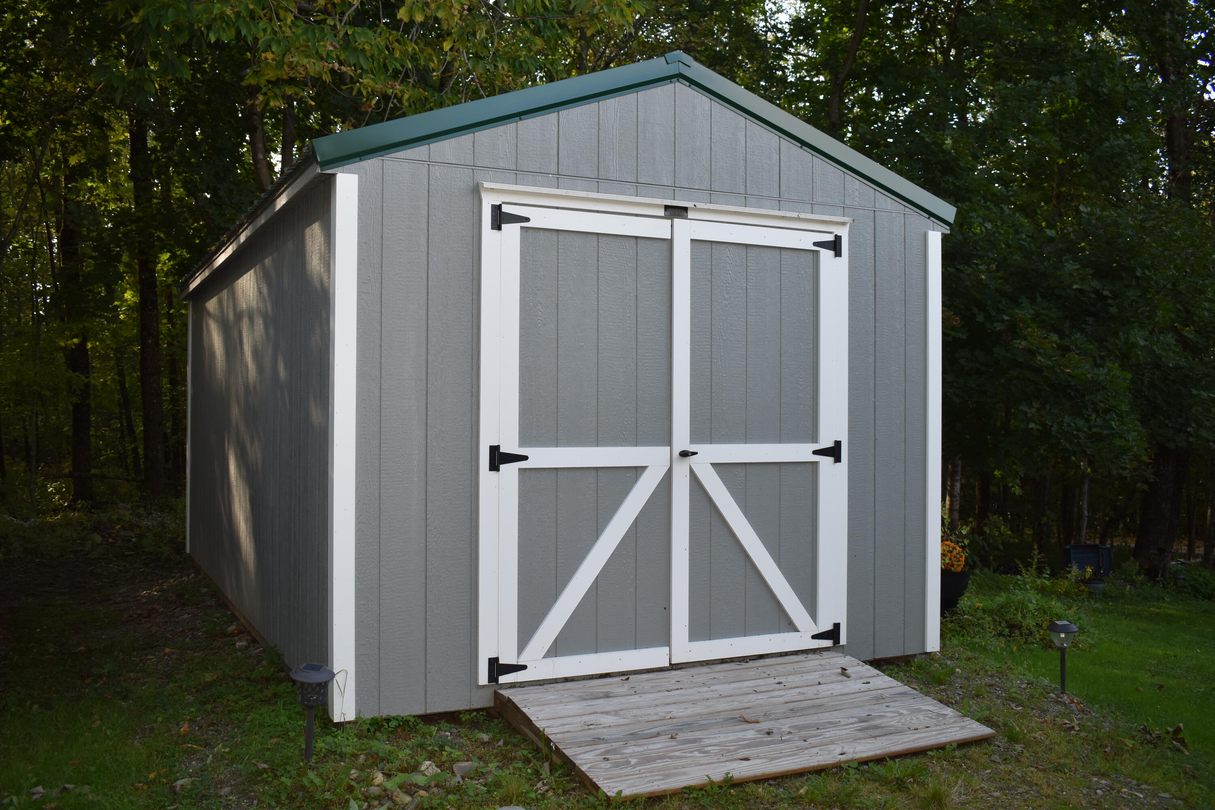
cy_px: 405
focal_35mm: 33
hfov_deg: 57.2
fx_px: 1114
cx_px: 608
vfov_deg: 40.0
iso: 180
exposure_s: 1/200
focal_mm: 22
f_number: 5
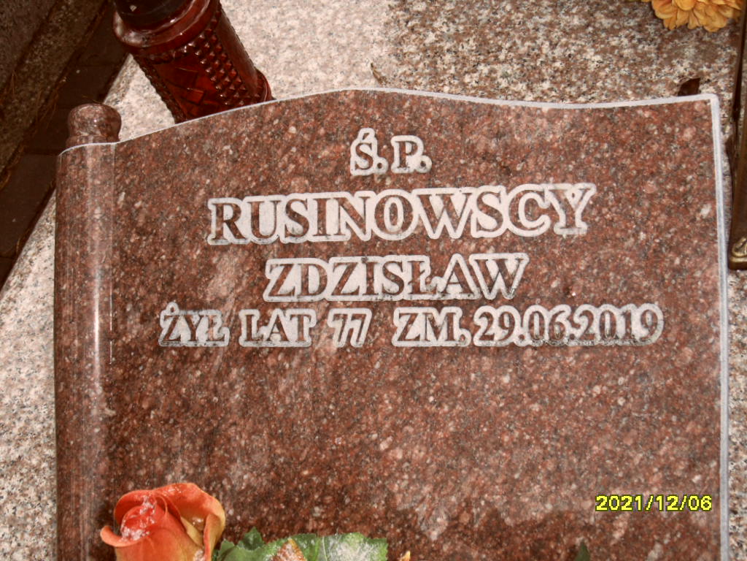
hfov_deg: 38.2
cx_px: 374
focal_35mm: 50
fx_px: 1079
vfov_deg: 29.1
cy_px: 280
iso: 200
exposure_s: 1/45
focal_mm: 8.2
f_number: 3.8
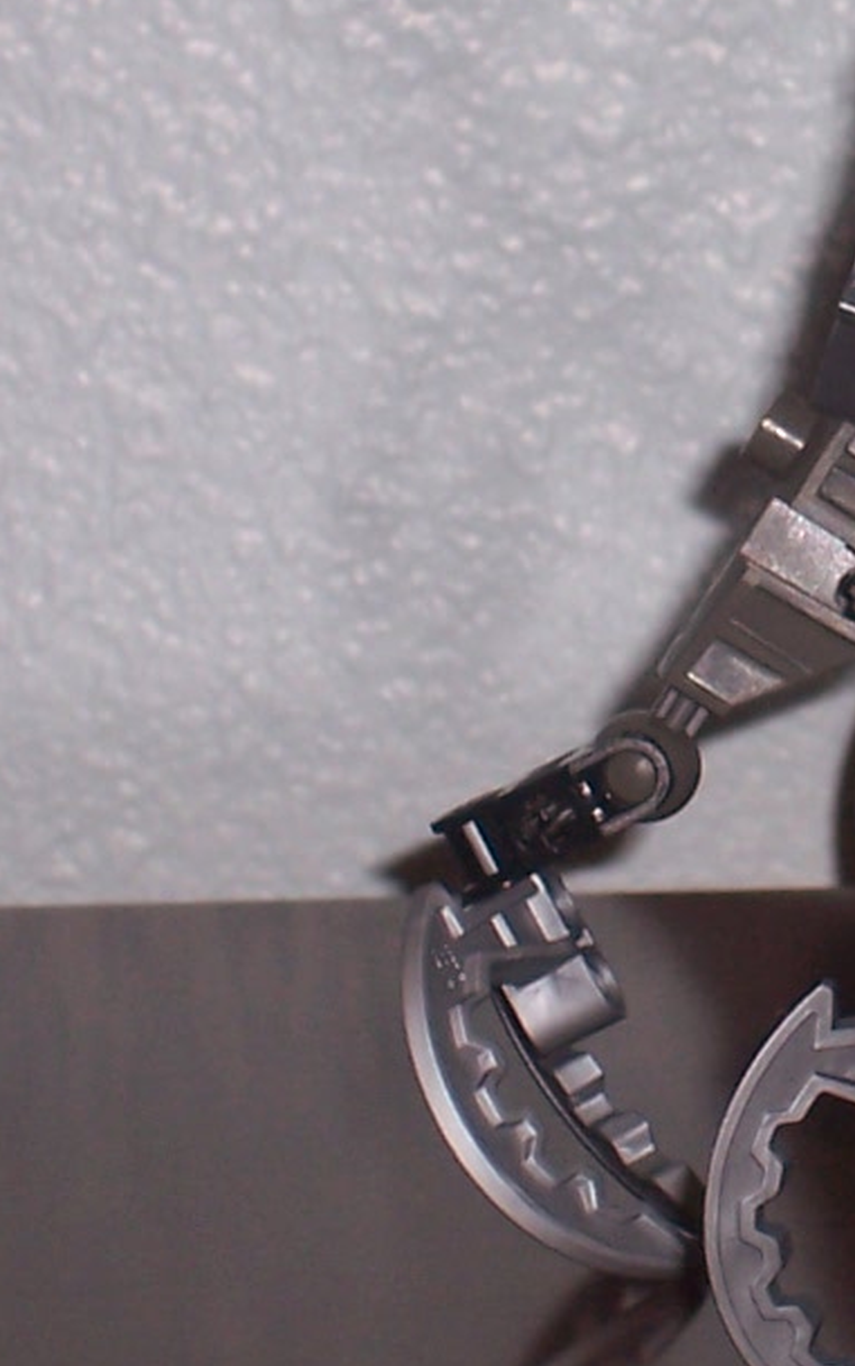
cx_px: 1299
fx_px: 10953
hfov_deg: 4.4
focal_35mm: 294
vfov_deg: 7.1
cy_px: 256
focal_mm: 16.8
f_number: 4.6
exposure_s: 1/90
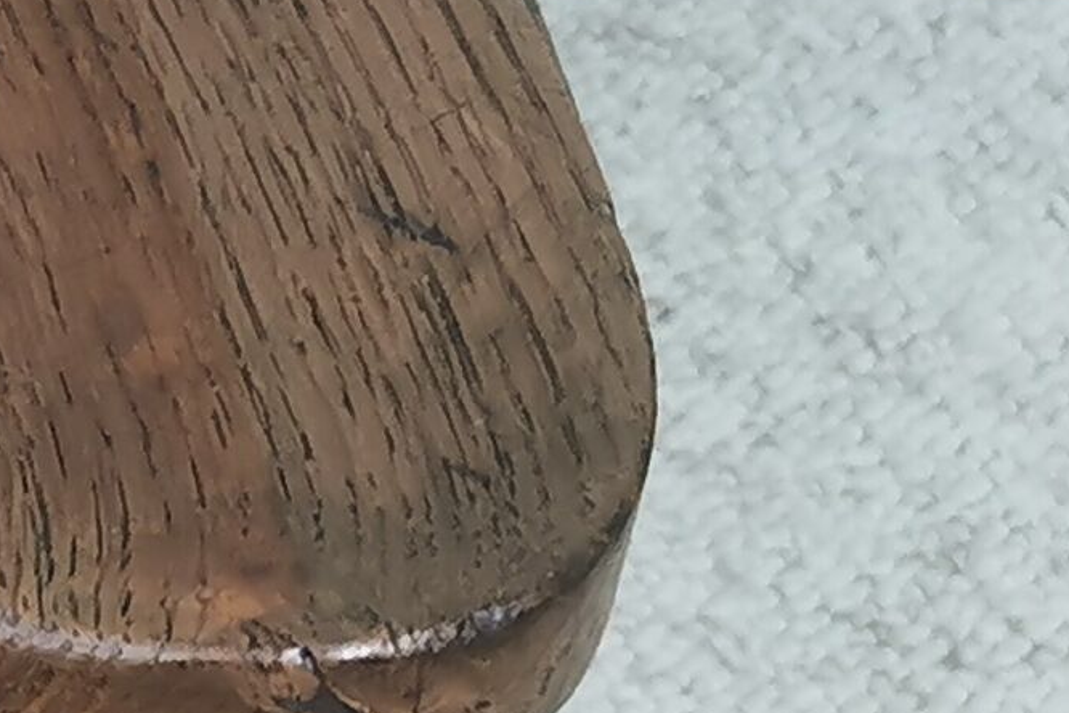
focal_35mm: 188
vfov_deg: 7.2
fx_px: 5582
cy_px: -393
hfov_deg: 9.6
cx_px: -1559
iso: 100
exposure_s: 1/50
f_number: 1.8
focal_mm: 5.58
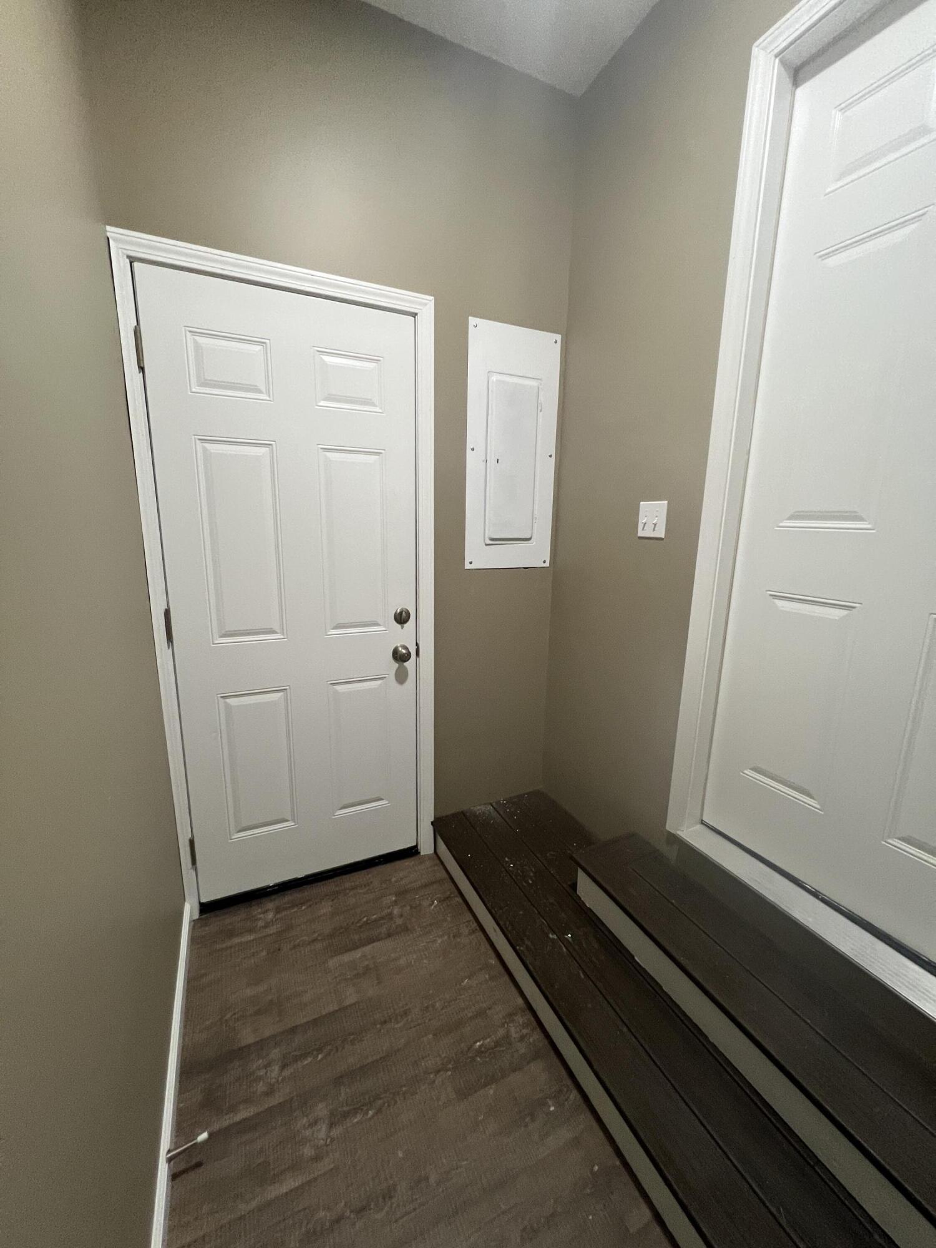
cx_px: 468
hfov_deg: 89.9
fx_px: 469
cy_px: 624
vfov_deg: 106.2
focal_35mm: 13
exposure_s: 1/60
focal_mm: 1.57
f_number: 1.8
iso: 320
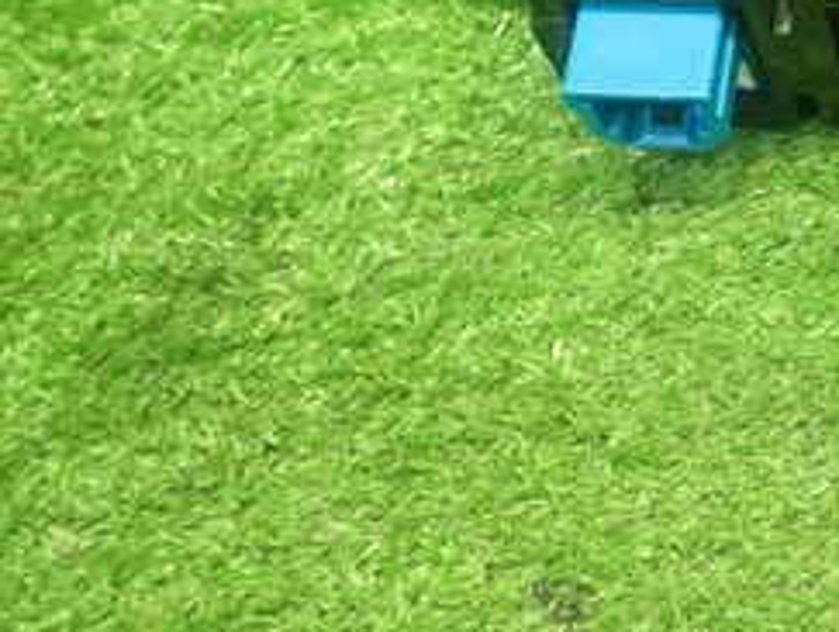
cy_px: 24
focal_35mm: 69
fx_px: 1675
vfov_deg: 20.8
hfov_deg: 25.1
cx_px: 1032
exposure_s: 1/30
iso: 400
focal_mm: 5.05
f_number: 2.2
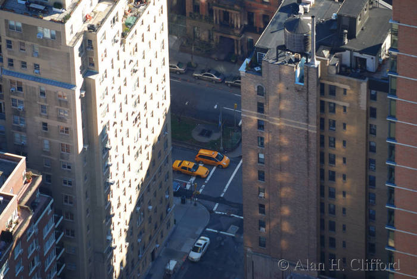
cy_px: 140
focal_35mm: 300
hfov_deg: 6.9
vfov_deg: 4.6
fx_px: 3478
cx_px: 208
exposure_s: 1/100
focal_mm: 200
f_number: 5.6
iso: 100
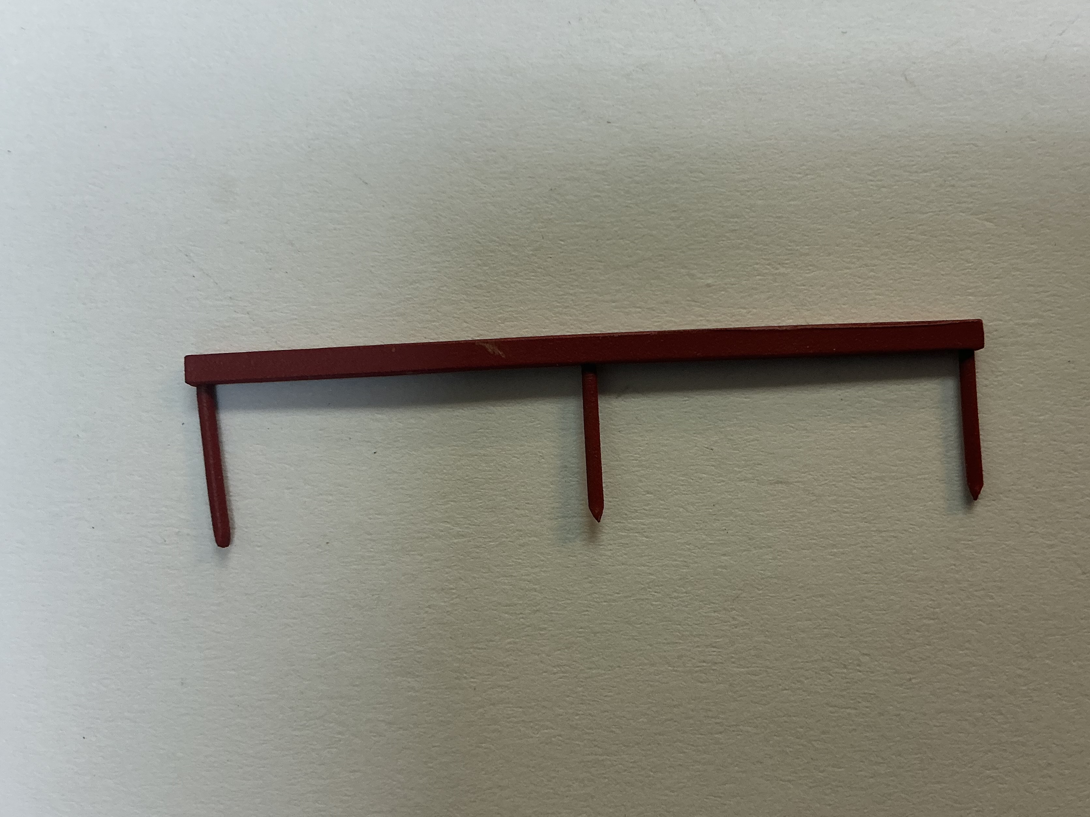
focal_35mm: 35
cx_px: 600
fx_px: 1102
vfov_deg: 40.6
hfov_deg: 52.5
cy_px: 352
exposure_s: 1/120
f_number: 1.8
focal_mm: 3
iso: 50
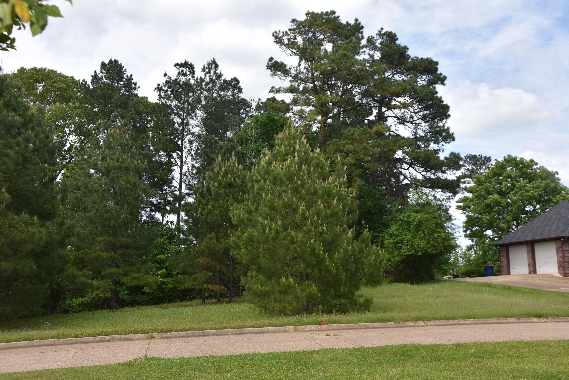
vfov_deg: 36.9
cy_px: 190
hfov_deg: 53.1
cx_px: 284
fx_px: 569
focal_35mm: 36
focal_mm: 24
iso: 100
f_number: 7.1
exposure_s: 1/250
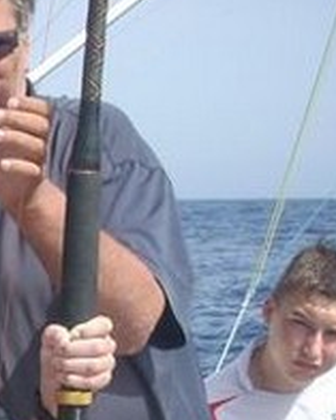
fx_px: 1441
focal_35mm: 116
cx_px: -137
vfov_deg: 16.3
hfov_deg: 12.7
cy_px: 403
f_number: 5.6
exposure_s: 1/193
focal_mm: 6.2
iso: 64
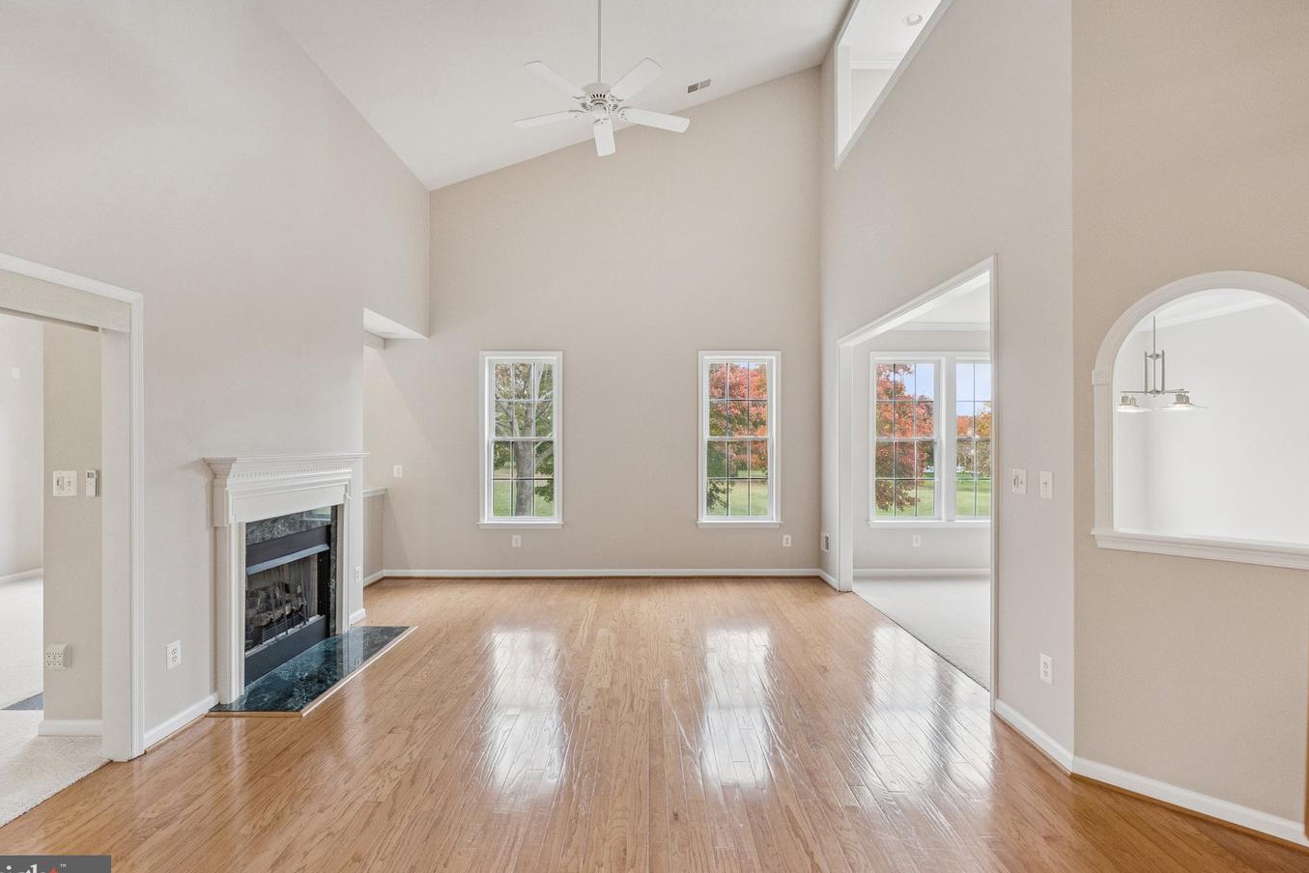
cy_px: 441
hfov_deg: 93.3
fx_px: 618
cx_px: 656
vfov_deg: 70.5
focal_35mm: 17
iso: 2500
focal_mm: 16
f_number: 4
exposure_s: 1/125
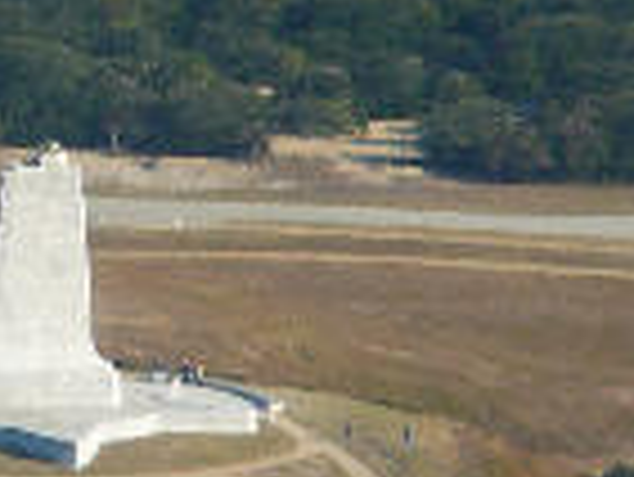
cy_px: -117
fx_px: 24270
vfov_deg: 1.1
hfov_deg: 1.5
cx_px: -250
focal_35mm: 1324
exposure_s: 1/400
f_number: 4.2
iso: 80
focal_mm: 52
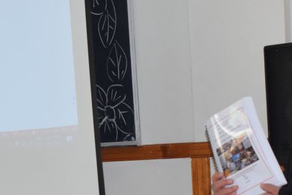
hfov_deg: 15.3
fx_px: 1085
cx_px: 174
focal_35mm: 134
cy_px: 280
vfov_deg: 10.0
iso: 800
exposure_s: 1/100
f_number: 5
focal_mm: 25
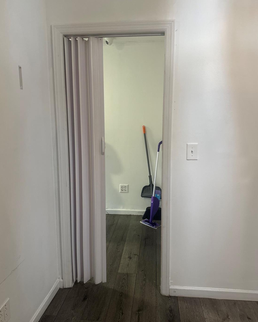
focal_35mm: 26
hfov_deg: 54.9
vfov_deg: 66.0
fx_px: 248
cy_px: 160
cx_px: 132
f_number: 1.78
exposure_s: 1/60
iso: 250
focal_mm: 6.86
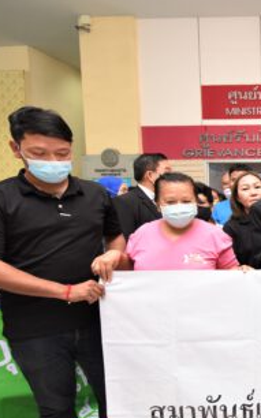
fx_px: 319
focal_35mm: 28
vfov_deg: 66.1
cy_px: 242
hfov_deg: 30.5
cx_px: 369
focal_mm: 14
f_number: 5
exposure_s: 1/200
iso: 2000
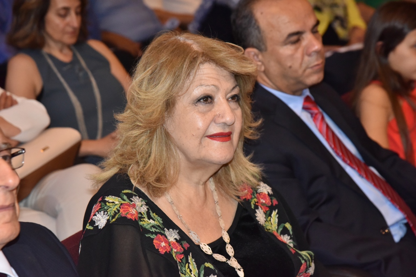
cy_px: 138
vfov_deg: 13.0
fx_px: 1213
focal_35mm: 105
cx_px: 208
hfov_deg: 19.5
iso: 3200
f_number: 7.1
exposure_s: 1/60
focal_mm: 105
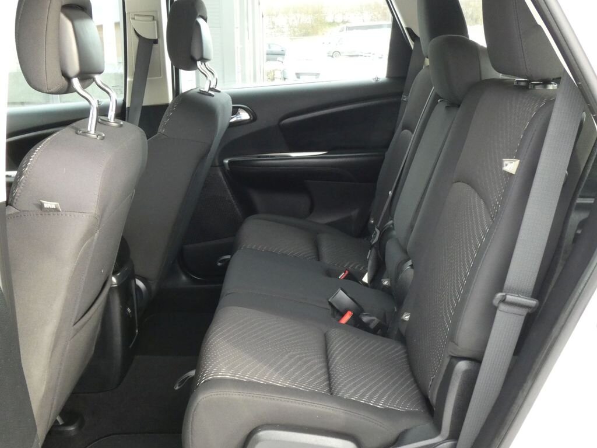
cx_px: 298
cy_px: 224
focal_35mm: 38
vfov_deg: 37.7
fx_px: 655
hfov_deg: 49.0
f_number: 5.6
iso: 640
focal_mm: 6.8
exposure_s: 1/80
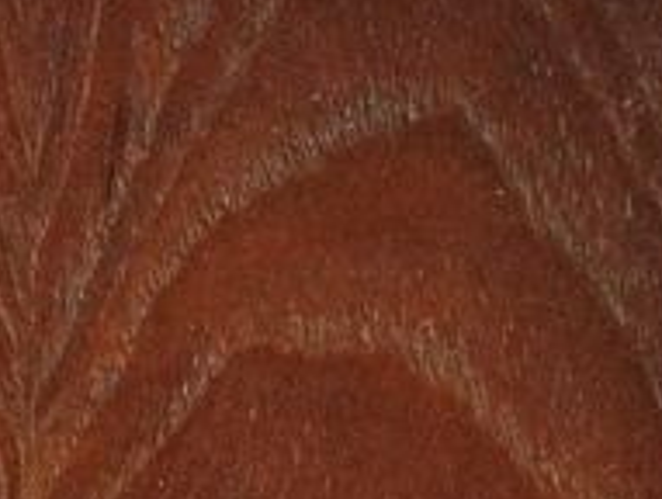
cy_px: 248
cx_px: 555
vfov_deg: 10.6
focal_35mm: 141
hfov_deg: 13.9
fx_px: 2702
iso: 320
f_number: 2.2
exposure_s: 1/15
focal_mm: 4.12
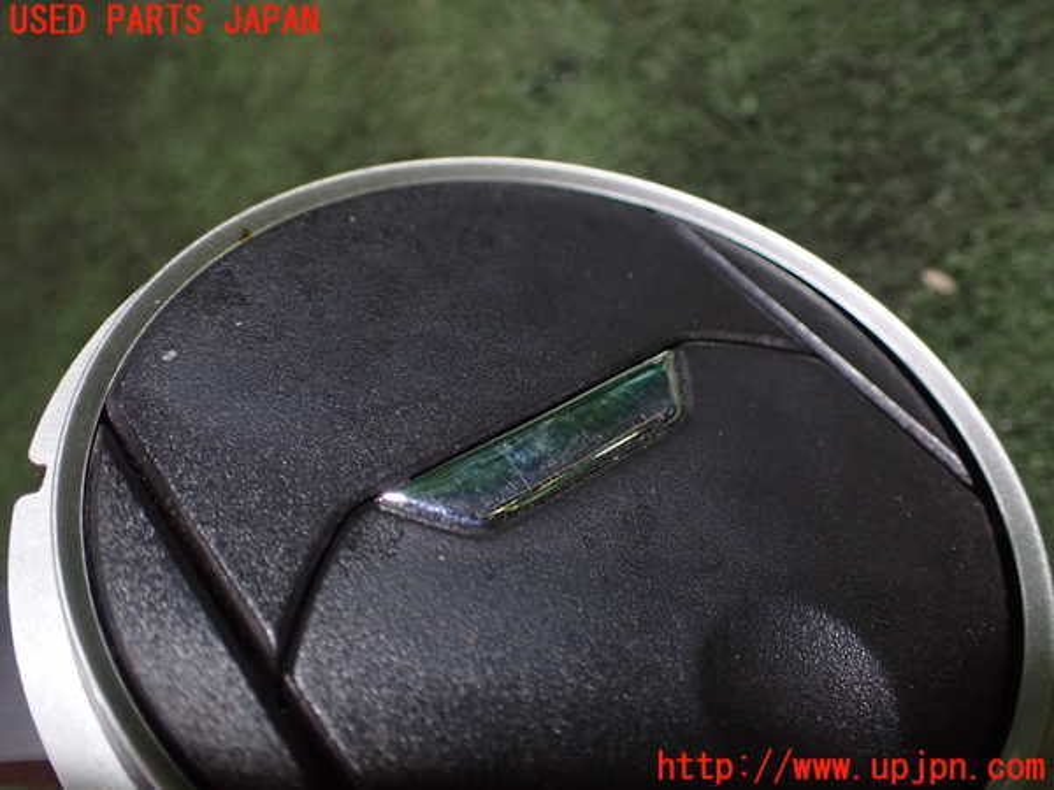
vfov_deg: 46.8
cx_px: 527
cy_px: 395
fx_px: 913
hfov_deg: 60.0
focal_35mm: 30
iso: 800
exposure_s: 1/100
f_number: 2.3
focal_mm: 5.4
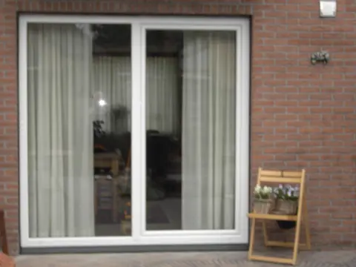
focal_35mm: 68
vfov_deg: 21.6
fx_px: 699
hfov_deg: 28.6
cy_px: 134
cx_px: 178
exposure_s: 1/80
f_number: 4
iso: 50
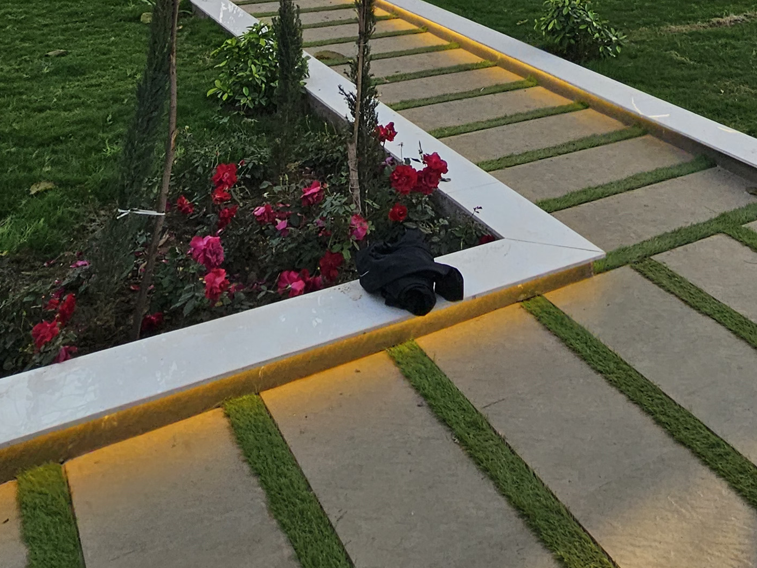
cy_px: -270
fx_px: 809
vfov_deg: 27.5
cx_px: 513
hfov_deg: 49.1
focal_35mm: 37
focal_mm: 2.2
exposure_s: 1/1361
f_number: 2.2
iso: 50
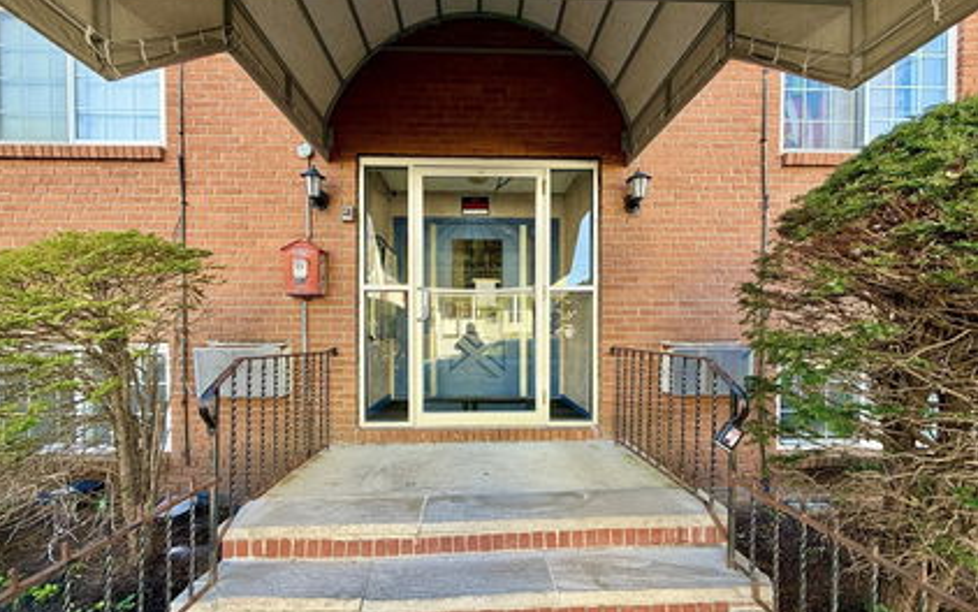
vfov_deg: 74.6
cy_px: 338
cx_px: 486
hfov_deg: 101.4
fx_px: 400
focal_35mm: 15
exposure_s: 1/121
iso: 64
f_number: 2.2
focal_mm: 2.22
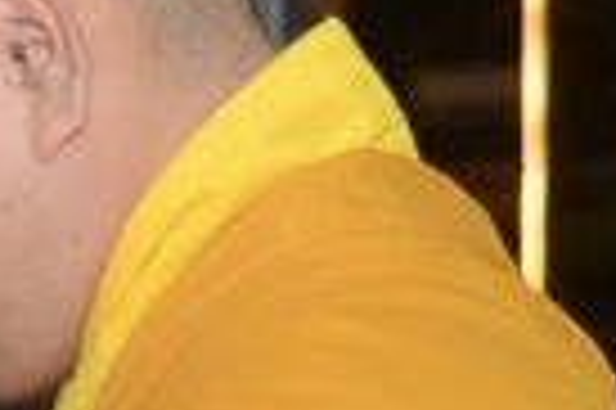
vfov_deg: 5.5
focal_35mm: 242
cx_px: -710
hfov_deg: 8.0
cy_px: 840
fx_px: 4136
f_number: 2.8
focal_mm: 34
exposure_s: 1/200
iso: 800
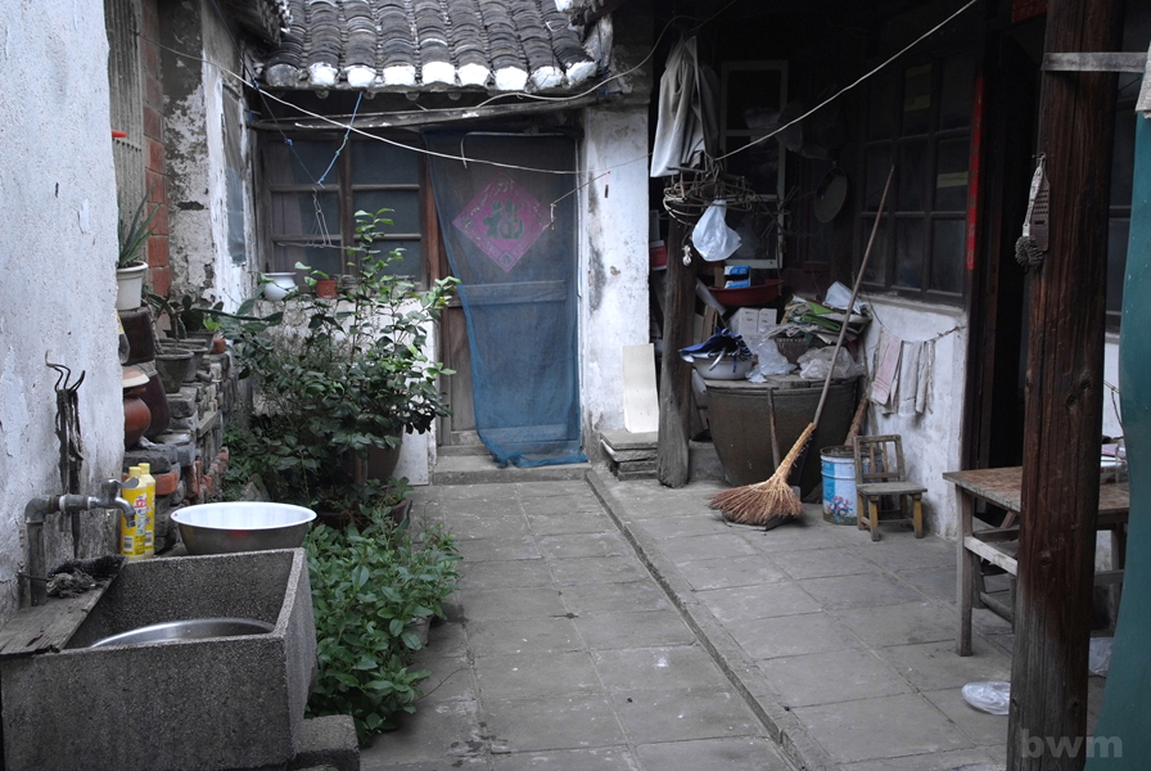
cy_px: 386
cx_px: 576
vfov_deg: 28.2
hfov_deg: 41.1
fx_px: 1537
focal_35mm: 48
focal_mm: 32
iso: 400
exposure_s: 1/285
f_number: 9
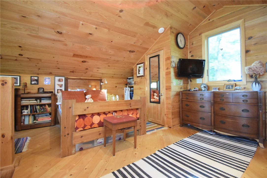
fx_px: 111
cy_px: 89
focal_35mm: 15
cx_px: 134
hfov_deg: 100.4
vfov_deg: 77.3
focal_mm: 10
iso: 4000
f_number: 3.5
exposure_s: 1/60
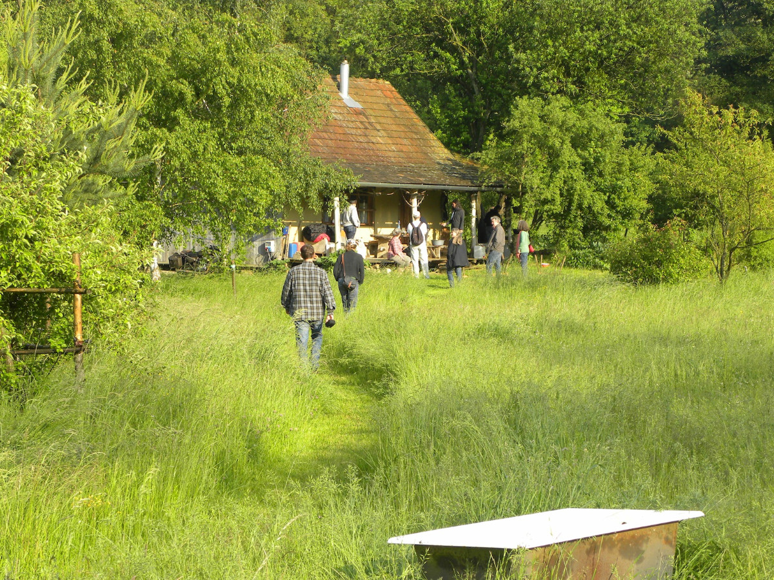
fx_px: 1901
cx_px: 387
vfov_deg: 17.4
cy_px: 290
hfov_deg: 23.0
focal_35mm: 85
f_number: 4.5
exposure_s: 1/180
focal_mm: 15.1
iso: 64
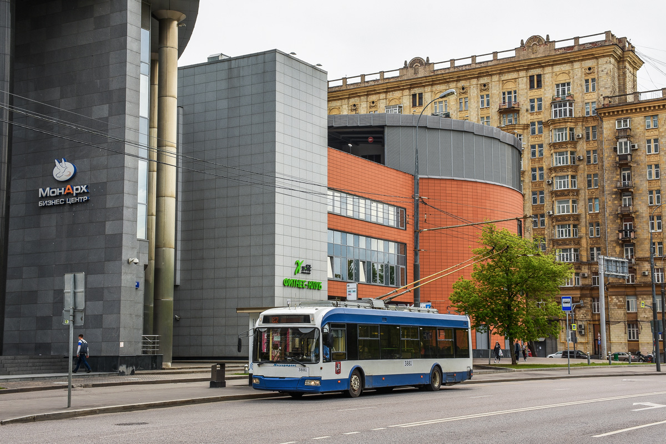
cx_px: 333
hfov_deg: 41.1
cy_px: 222
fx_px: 888
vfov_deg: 28.1
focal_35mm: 48
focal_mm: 32
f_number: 13
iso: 100
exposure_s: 1/60
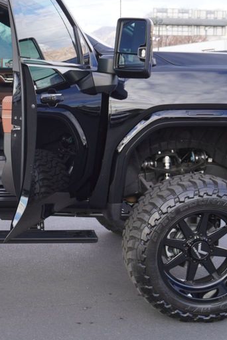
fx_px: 567
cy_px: 136
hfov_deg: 22.0
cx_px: 16
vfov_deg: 33.3
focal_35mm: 60
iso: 100
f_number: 5
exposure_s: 1/100
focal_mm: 20
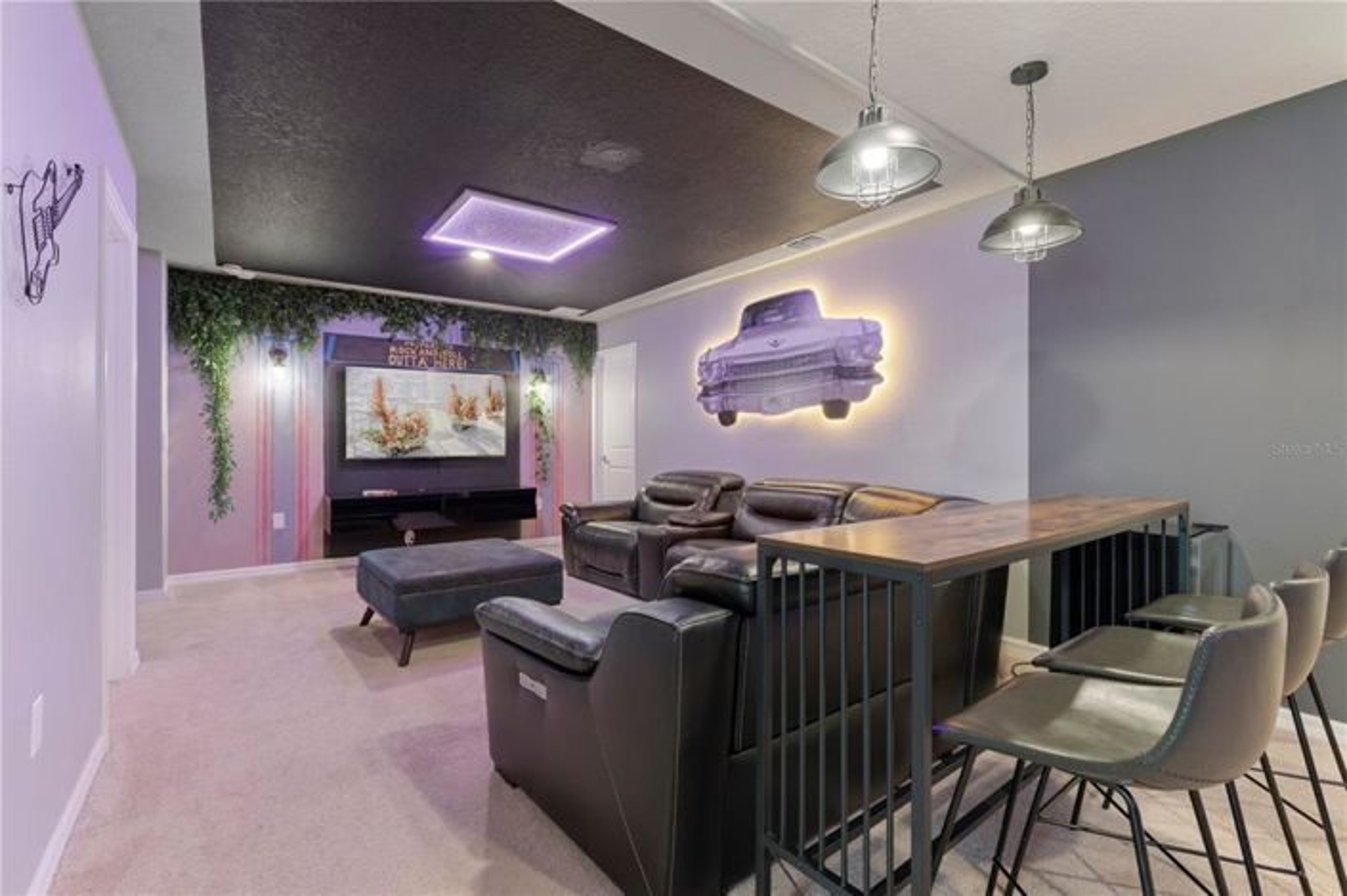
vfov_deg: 73.7
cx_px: 674
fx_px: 598
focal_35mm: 16
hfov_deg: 96.8
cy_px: 448
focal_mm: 16
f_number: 8
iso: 500
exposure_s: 2
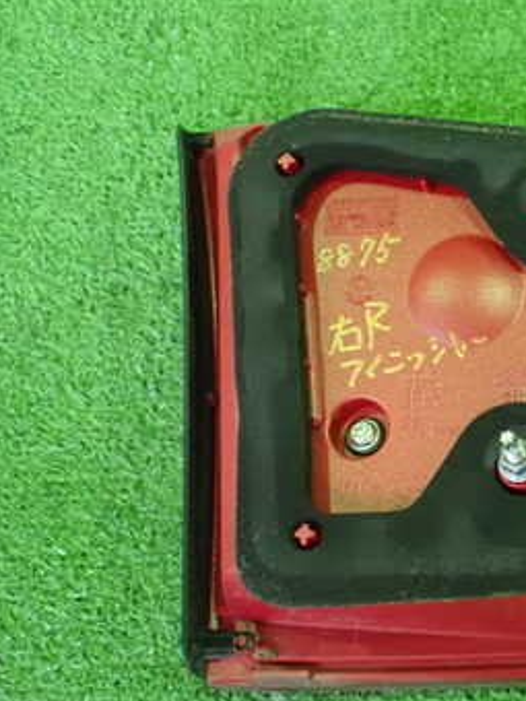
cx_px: 567
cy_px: 359
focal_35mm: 53
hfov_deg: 25.6
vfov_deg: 36.2
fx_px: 1074
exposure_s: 1/30
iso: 1600
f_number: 2.3
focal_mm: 5.4
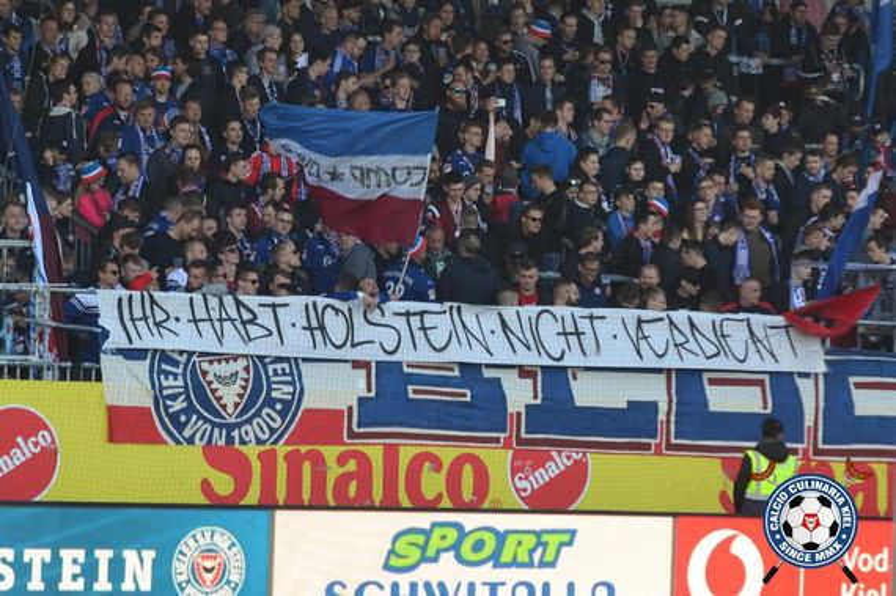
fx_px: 5409
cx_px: 448
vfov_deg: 6.3
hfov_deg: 9.5
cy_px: 298
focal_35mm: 218
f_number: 3.2
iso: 250
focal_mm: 145
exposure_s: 1/800
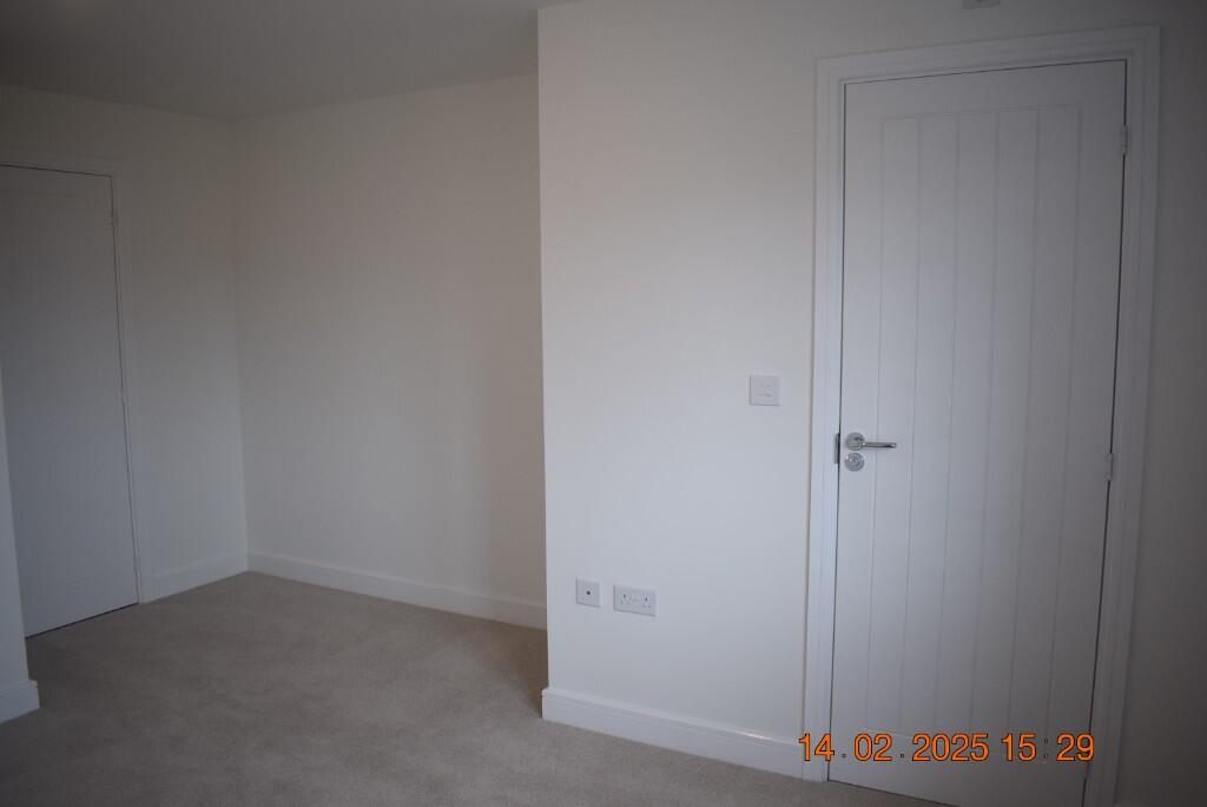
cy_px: 404
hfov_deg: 67.4
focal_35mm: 27
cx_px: 604
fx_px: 906
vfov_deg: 48.0
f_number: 4.5
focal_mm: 18
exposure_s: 1/80
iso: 400
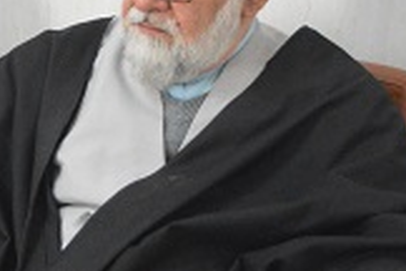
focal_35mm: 156
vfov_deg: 8.8
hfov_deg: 12.5
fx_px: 1759
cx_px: -218
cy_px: 48
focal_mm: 28
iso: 3200
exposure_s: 1/160
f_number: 4.2
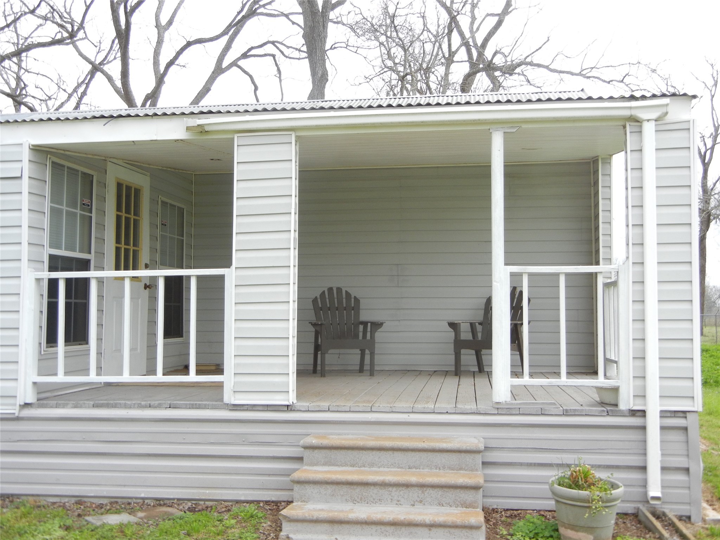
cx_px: 360
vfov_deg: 36.8
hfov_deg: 47.9
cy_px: 270
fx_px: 811
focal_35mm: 39
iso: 160
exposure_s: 1/199
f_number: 3.7
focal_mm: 7.1
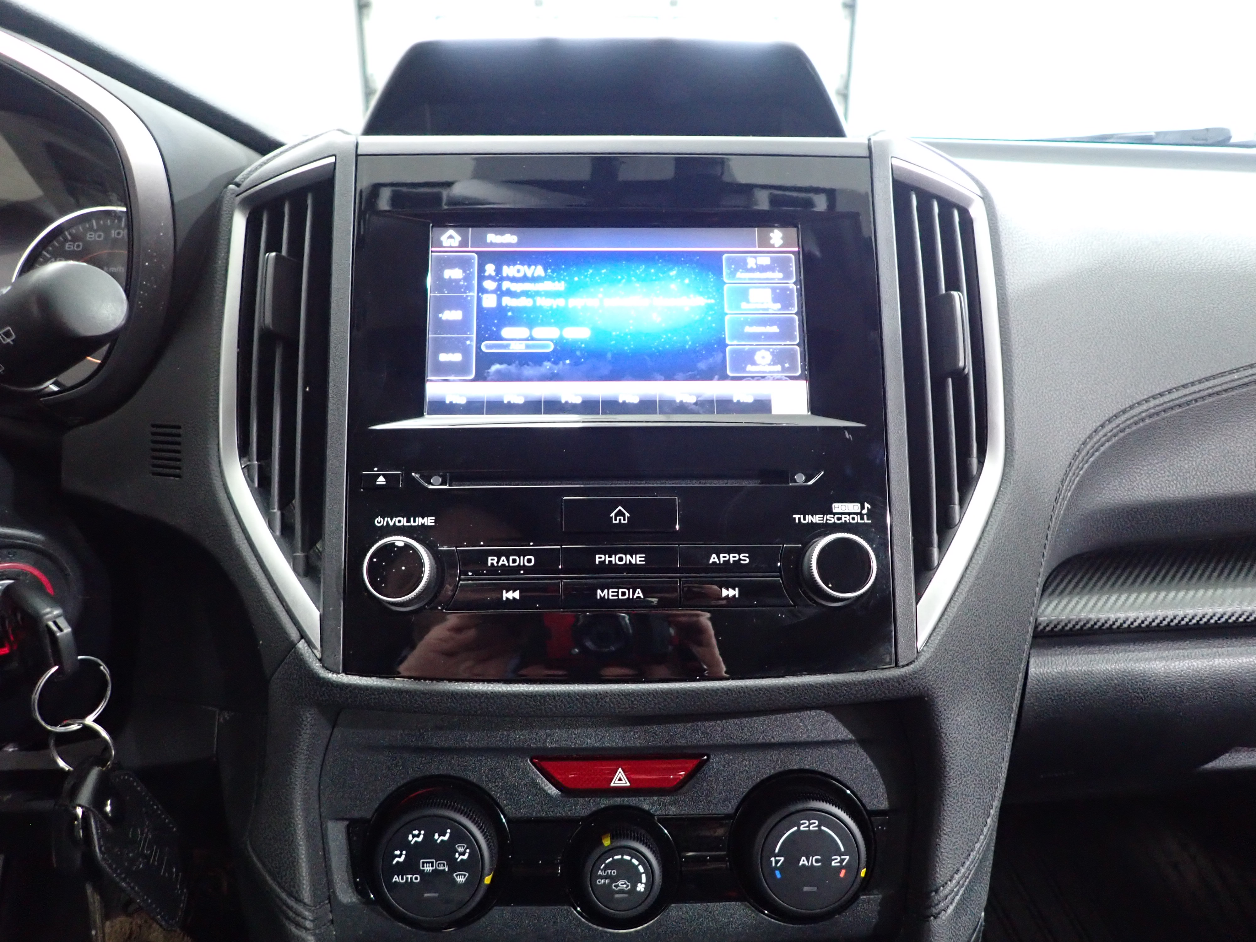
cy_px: 471
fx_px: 907
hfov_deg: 69.4
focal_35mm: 25
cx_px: 628
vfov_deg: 54.9
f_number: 2
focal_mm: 4.5
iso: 640
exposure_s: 1/30
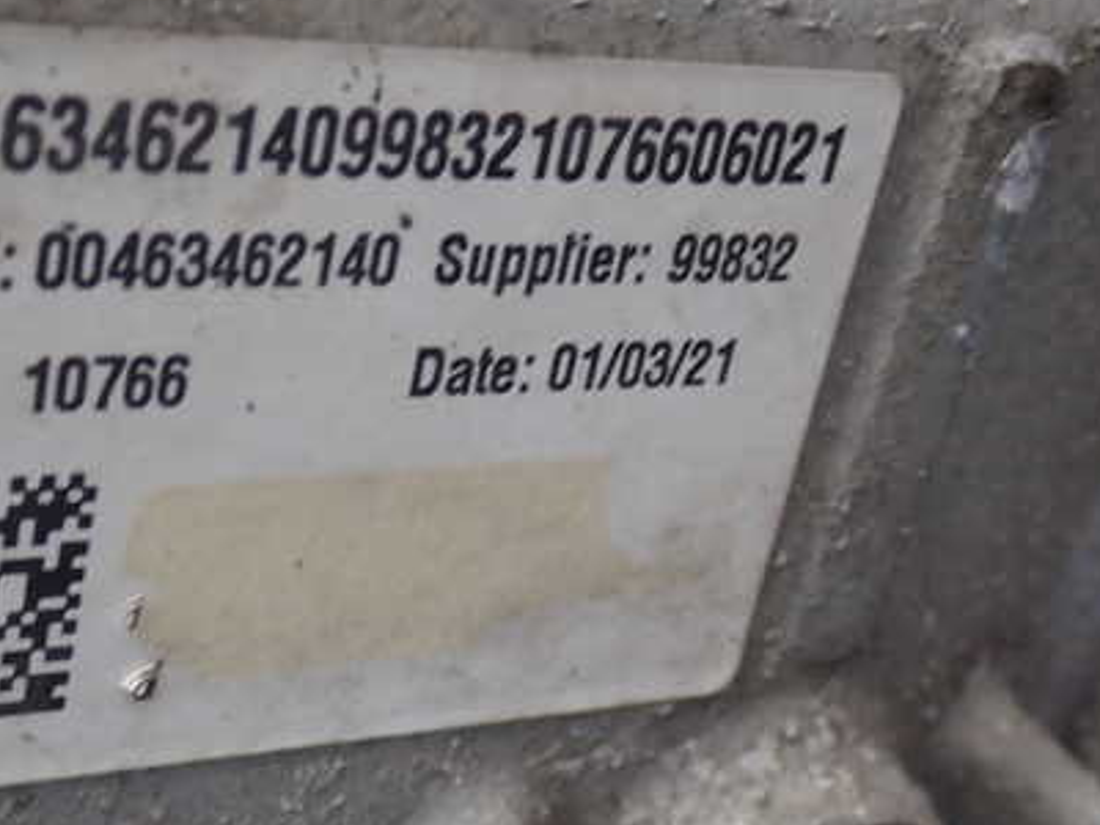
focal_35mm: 66
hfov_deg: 29.2
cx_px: 380
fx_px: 2097
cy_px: 421
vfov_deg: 22.3
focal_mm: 7.84
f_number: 2.9
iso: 200
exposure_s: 1/60
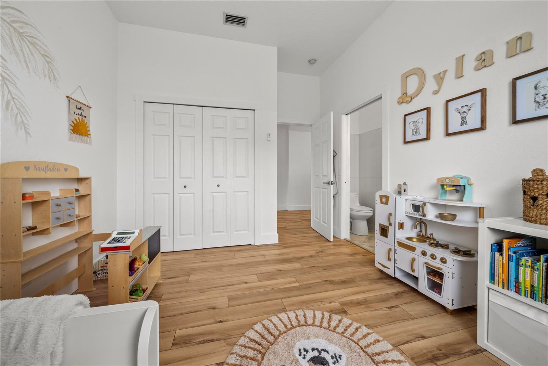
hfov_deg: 108.3
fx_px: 198
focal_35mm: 13
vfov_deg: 85.5
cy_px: 183
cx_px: 274
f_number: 9
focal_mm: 13
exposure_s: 1/6
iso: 500
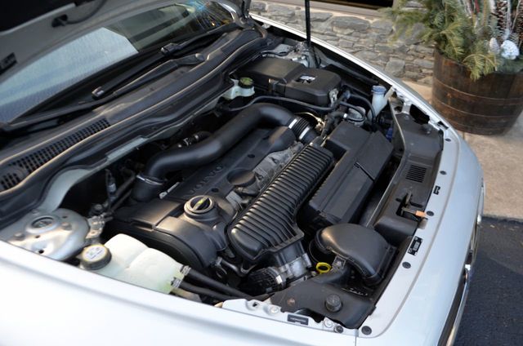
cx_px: 262
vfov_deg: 43.4
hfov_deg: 62.0
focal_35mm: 30
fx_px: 435
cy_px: 173
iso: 200
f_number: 3.8
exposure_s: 1/160
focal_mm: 20
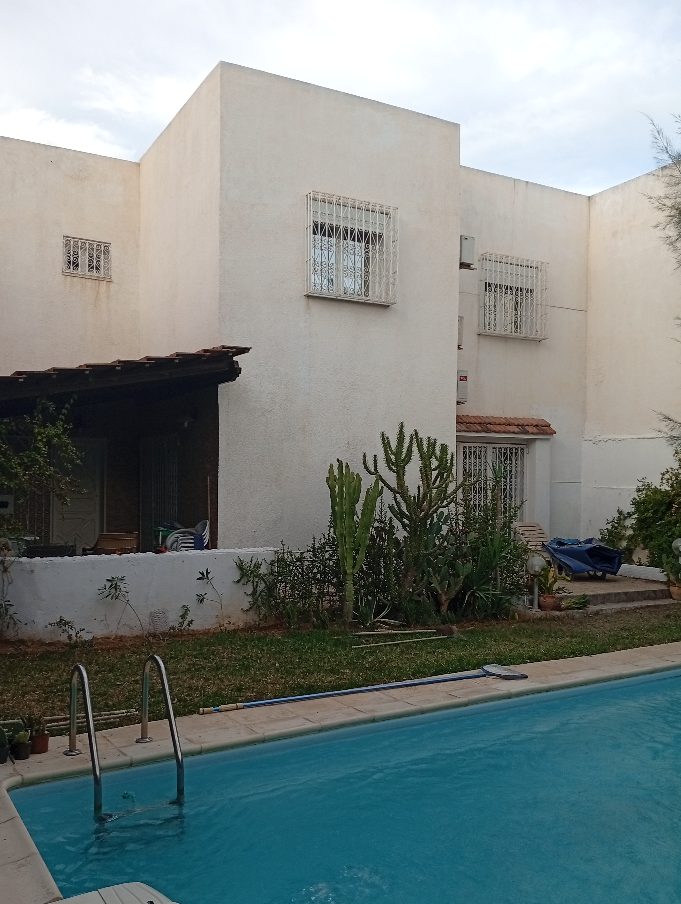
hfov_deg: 45.5
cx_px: 318
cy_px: 488
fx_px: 811
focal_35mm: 31
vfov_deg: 58.2
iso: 70
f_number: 1.8
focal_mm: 3.98
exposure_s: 1/100
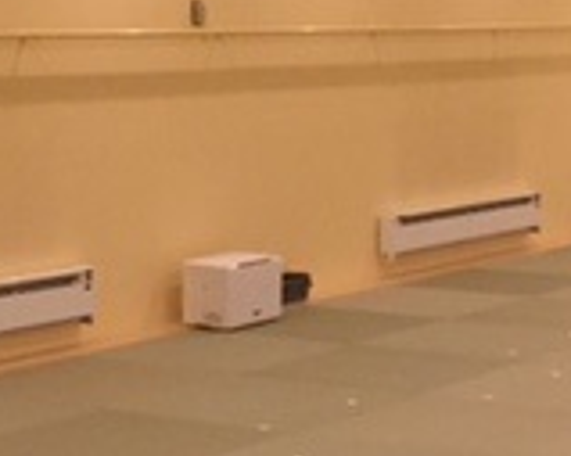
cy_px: 345
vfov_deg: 13.5
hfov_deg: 16.8
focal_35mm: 114
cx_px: 377
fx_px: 1925
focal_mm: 4.15
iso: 160
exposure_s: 1/30
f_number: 2.2
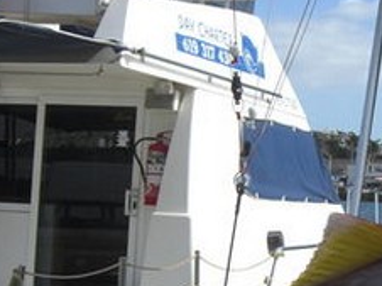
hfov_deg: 17.9
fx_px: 1169
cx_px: 412
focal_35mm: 106
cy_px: 283
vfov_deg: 13.7
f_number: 4
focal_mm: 7.9
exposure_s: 1/800
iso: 80
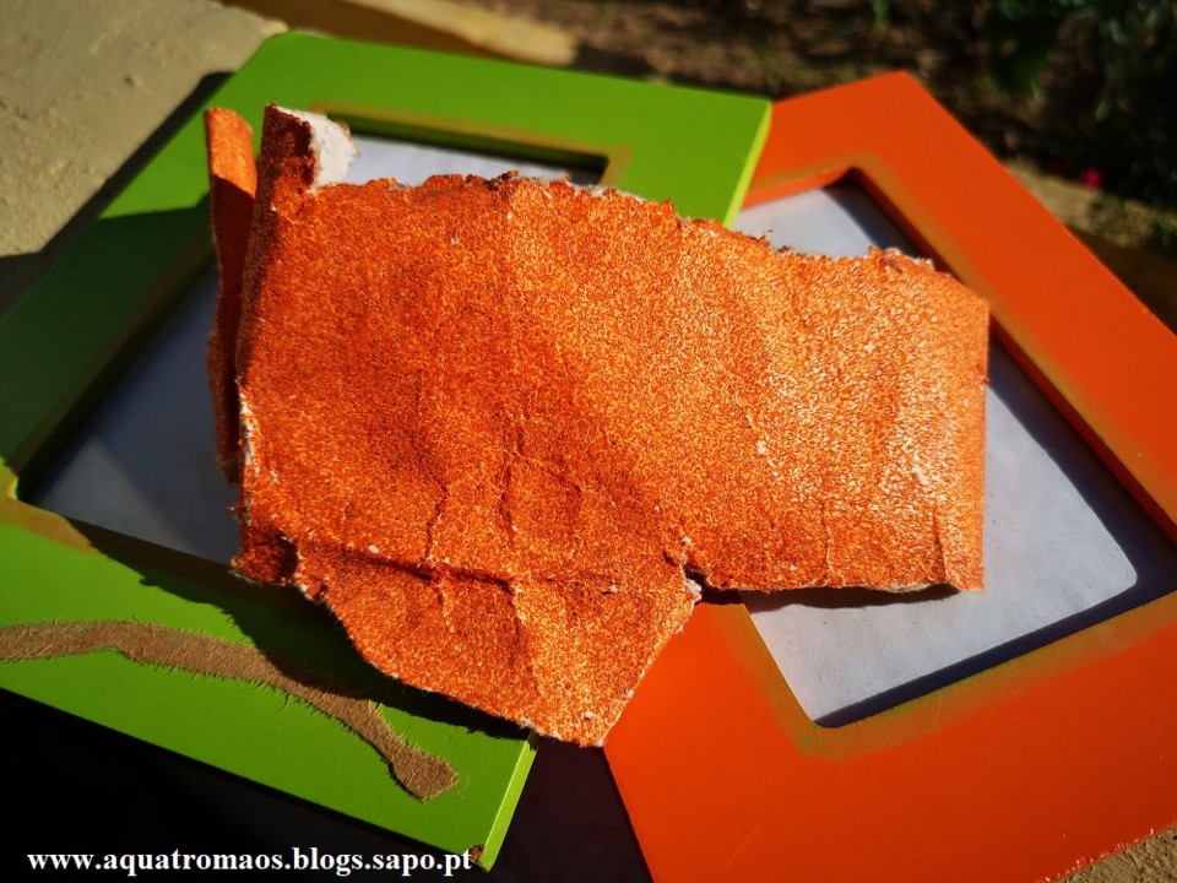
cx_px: 588
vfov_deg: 51.4
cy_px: 442
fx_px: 918
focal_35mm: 27
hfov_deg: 65.3
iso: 50
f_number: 1.8
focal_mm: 3.95
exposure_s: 1/3436
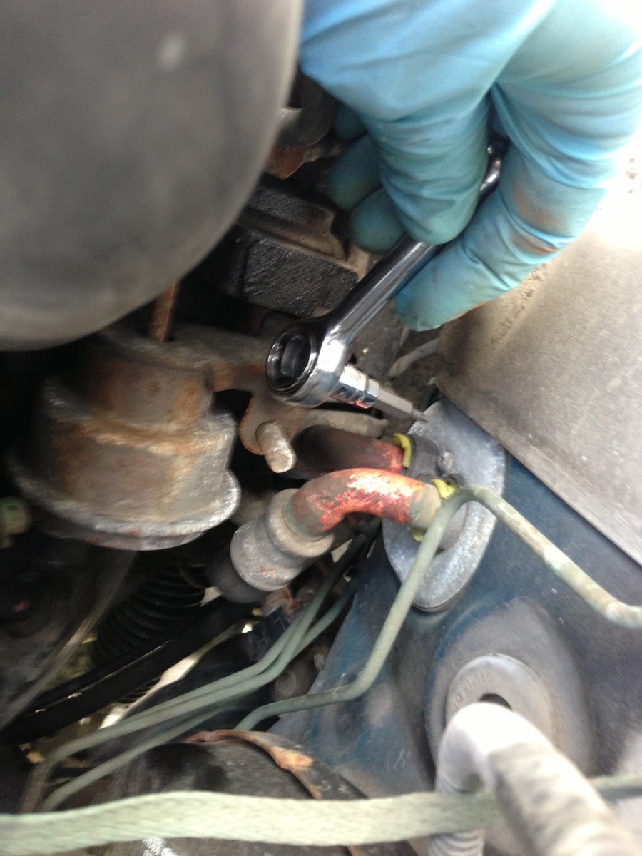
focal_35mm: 33
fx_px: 816
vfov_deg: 55.4
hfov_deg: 42.9
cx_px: 321
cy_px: 428
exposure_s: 1/20
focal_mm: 4.13
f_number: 2.4
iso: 160
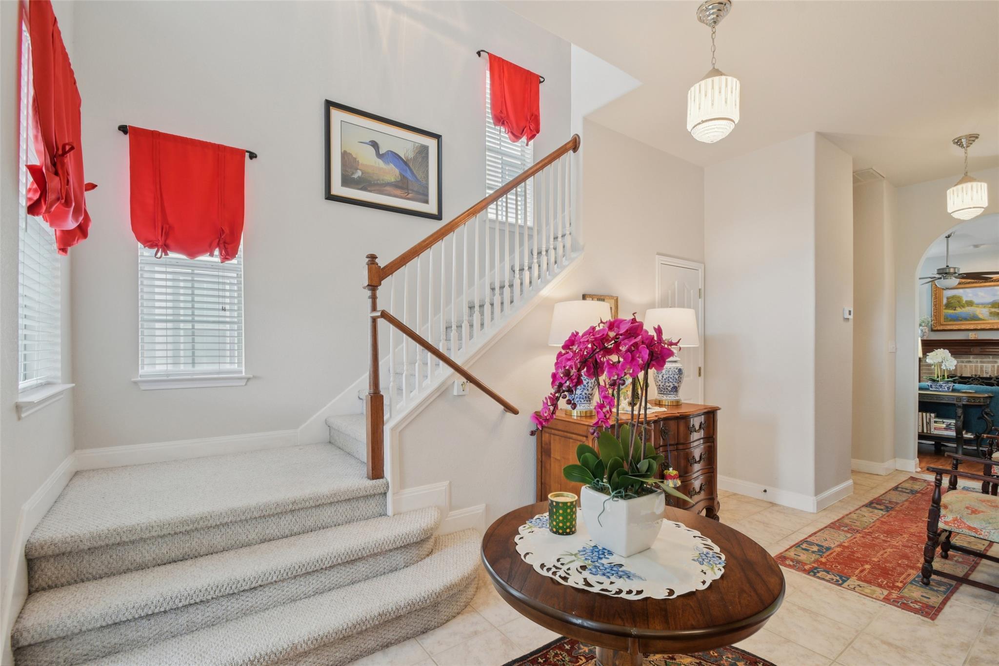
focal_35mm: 15
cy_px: 333
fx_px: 416
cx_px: 500
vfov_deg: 77.3
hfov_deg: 100.4
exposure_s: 1/6
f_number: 8
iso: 400
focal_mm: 10
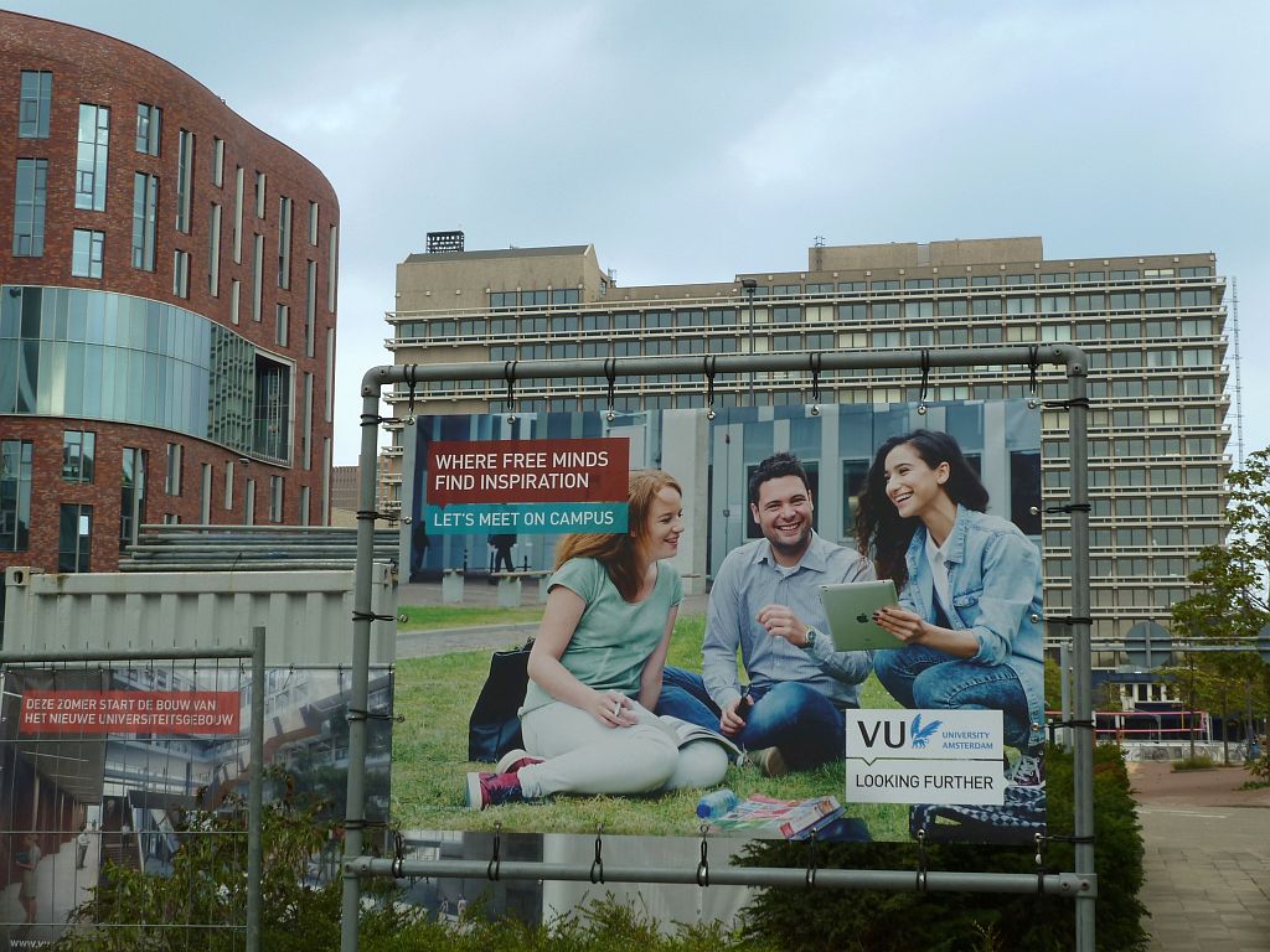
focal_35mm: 52
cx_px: 635
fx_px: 1908
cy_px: 476
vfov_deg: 28.0
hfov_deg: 36.8
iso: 80
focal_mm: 8.5
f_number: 3.8
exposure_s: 1/80
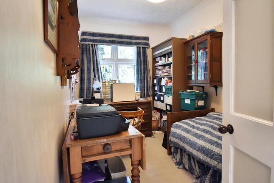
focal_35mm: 20
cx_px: 137
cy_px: 92
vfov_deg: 63.2
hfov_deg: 85.4
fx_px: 148
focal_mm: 13
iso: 800
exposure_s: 1/20
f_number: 4.8
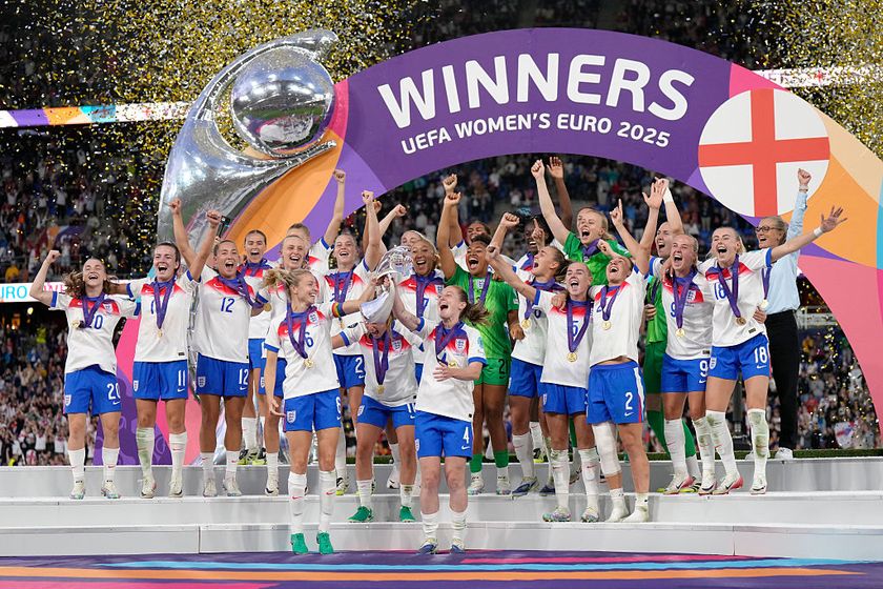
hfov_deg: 28.8
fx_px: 1717
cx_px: 442
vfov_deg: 19.5
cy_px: 294
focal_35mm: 70
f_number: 2.8
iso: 2500
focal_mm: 70
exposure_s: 1/2000
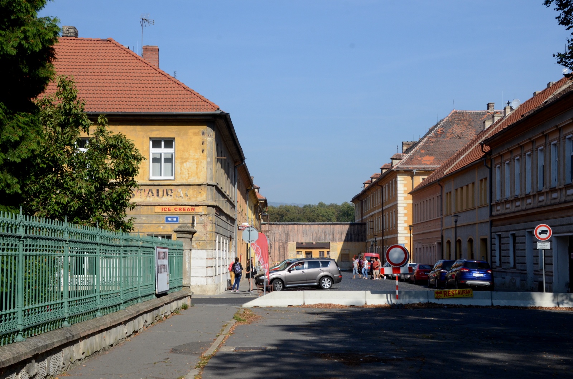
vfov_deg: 20.5
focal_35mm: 66
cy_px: 190
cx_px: 286
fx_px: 1048
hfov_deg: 30.6
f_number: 13
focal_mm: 44
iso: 500
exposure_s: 1/640
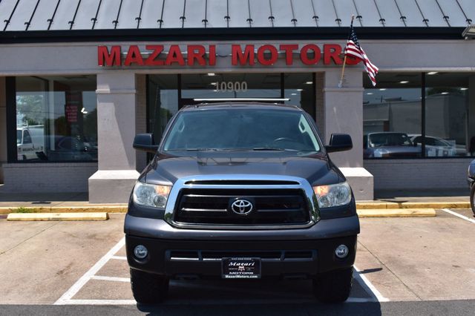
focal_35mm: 40
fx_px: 534
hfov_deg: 47.9
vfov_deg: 33.0
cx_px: 238
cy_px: 158
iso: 360
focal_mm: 27
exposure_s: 1/500
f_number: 11
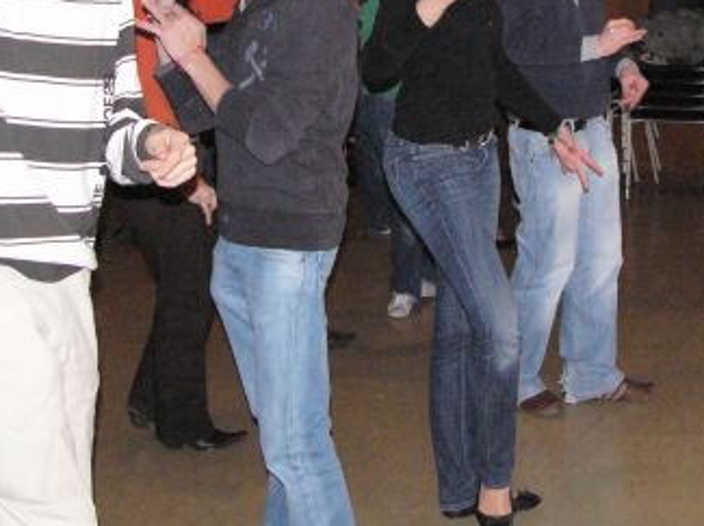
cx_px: 405
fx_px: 1442
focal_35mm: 71
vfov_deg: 20.2
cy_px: 45
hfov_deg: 27.4
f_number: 2.8
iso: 400
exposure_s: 1/60
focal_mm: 6
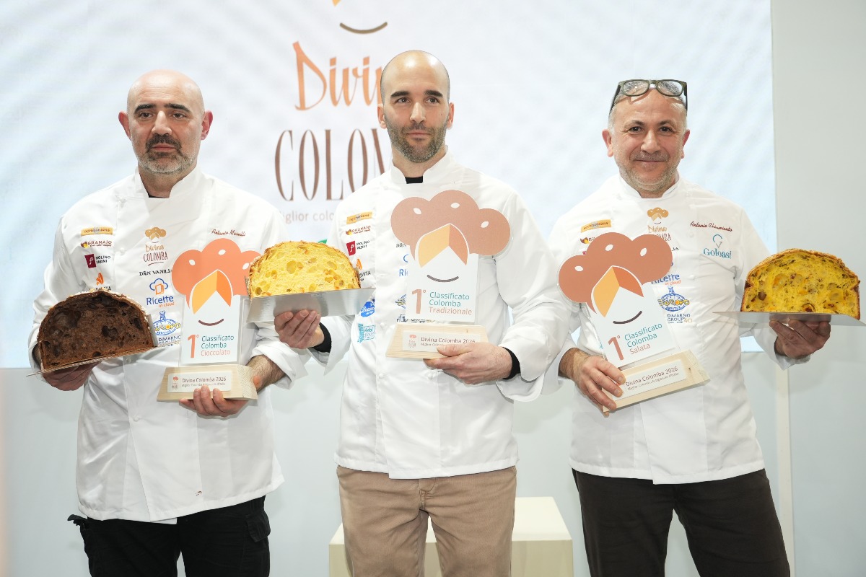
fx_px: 986
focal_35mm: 41
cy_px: 288
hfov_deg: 47.4
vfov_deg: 32.6
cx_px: 433
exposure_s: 1/125
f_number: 4
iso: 1250
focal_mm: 41
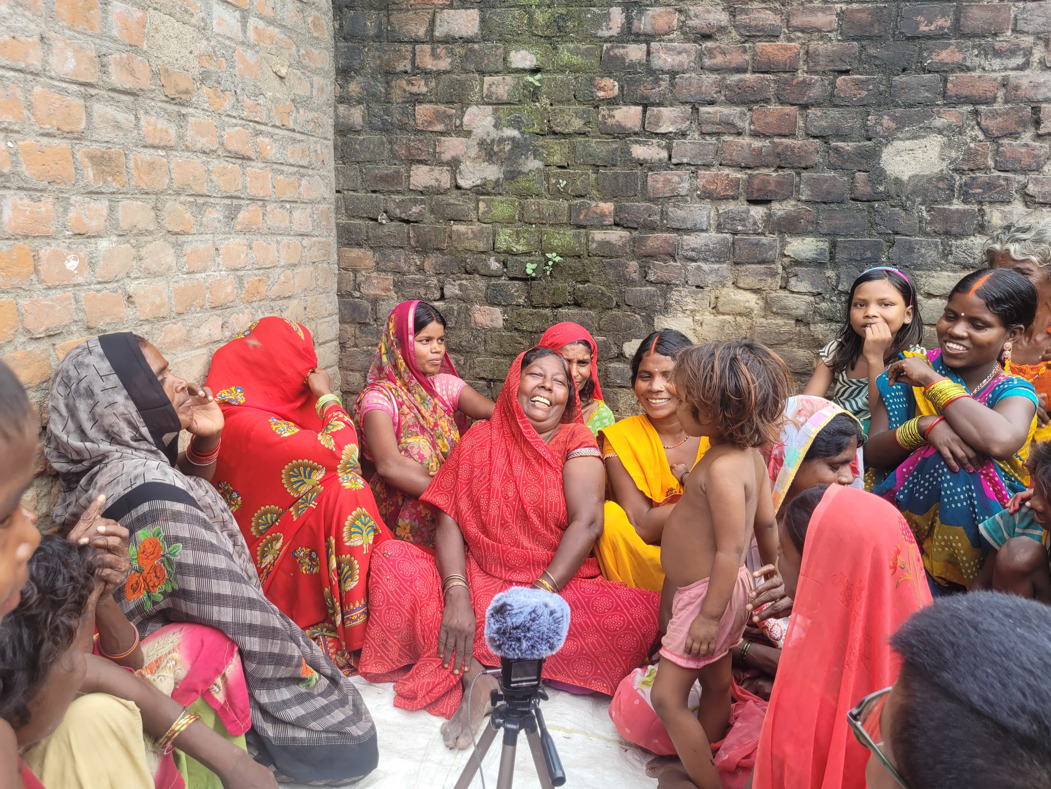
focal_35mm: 28
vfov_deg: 49.7
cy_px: 414
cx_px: 518
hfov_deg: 63.4
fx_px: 850
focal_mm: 5.4
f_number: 1.8
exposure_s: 1/193
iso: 40
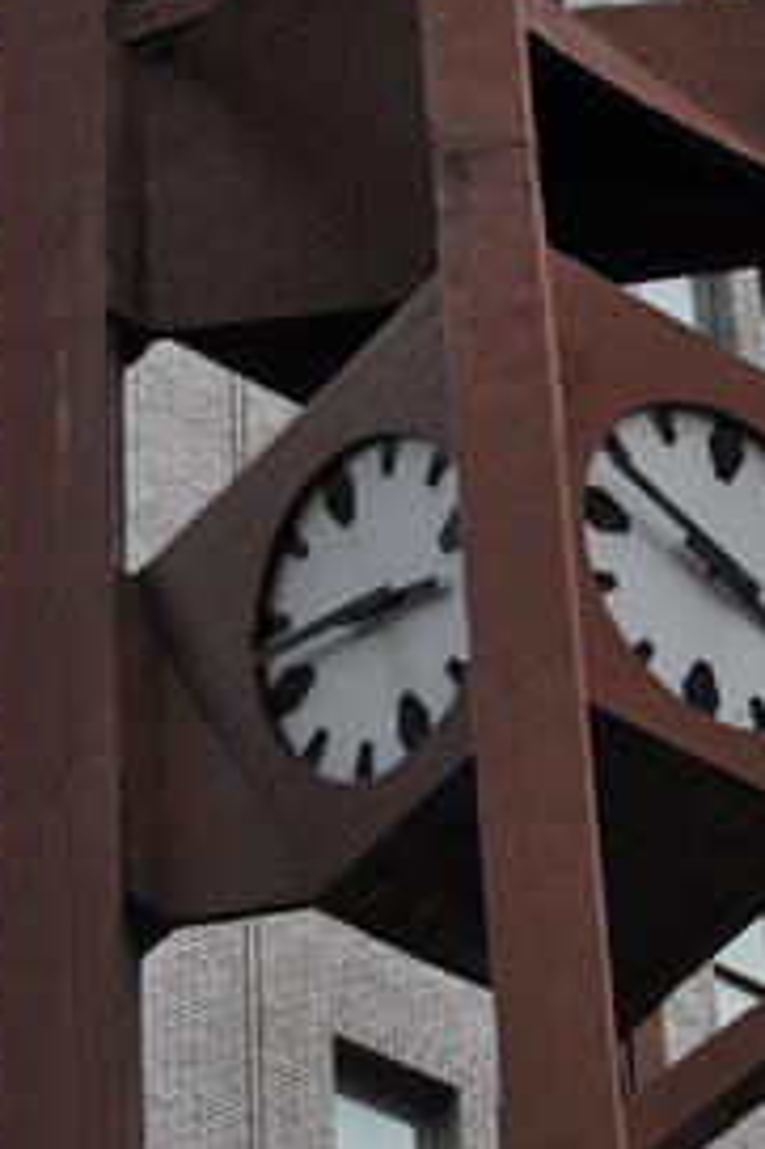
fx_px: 4947
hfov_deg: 8.8
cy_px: 708
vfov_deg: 13.2
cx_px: 782
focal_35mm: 155
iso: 200
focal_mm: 44
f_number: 8
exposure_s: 1/60
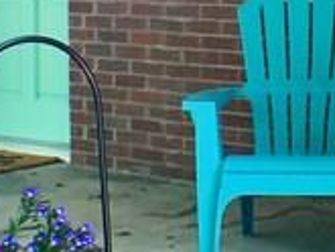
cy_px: 26
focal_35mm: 180
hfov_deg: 10.8
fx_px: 1743
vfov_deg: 8.2
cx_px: 361
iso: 32
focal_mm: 4.15
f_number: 2.2
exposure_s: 1/60
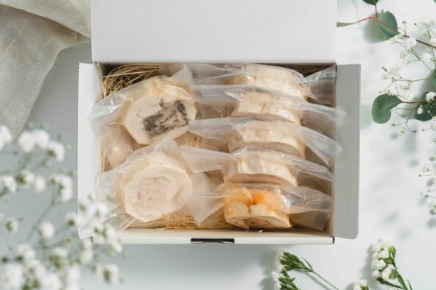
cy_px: 145
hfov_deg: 28.5
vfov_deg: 19.2
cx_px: 220
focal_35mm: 71
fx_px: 859
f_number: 10
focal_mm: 70
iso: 2500
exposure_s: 1/80
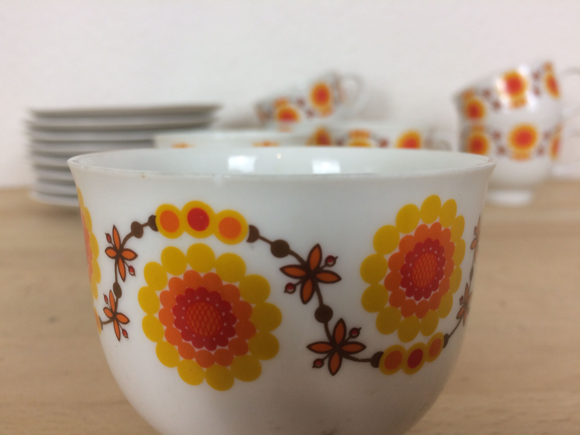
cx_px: 290
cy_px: 218
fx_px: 486
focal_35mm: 29
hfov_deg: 61.7
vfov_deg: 48.2
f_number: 2.2
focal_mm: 4.15
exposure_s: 1/50
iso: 40
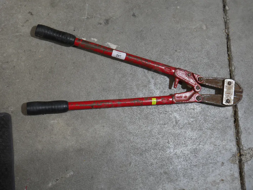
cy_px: 95
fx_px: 409
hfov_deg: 34.3
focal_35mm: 56
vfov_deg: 26.1
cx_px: 126
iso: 250
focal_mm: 28
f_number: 5.3
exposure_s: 1/60
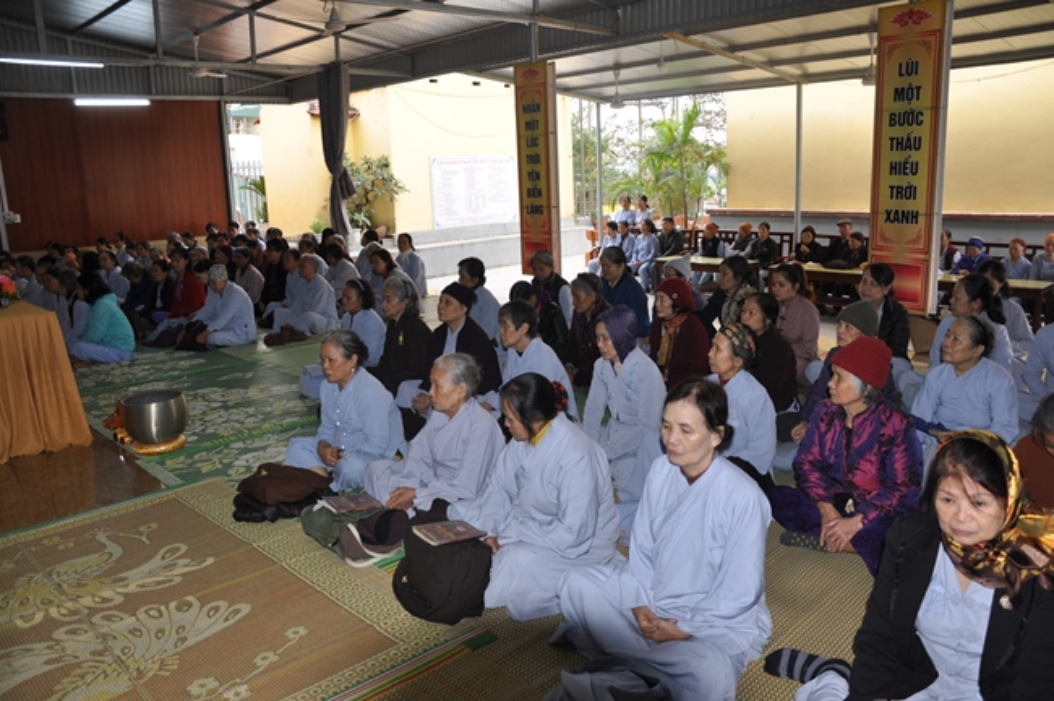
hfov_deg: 67.4
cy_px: 350
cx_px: 527
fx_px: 790
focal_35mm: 27
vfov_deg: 47.8
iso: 200
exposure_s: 1/60
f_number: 3.5
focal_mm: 18
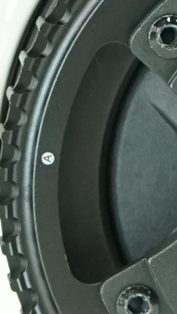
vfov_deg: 4.7
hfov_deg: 2.6
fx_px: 3797
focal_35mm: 455
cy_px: 0
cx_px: -286
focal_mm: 47
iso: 2000
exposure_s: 1/200
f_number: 4.5
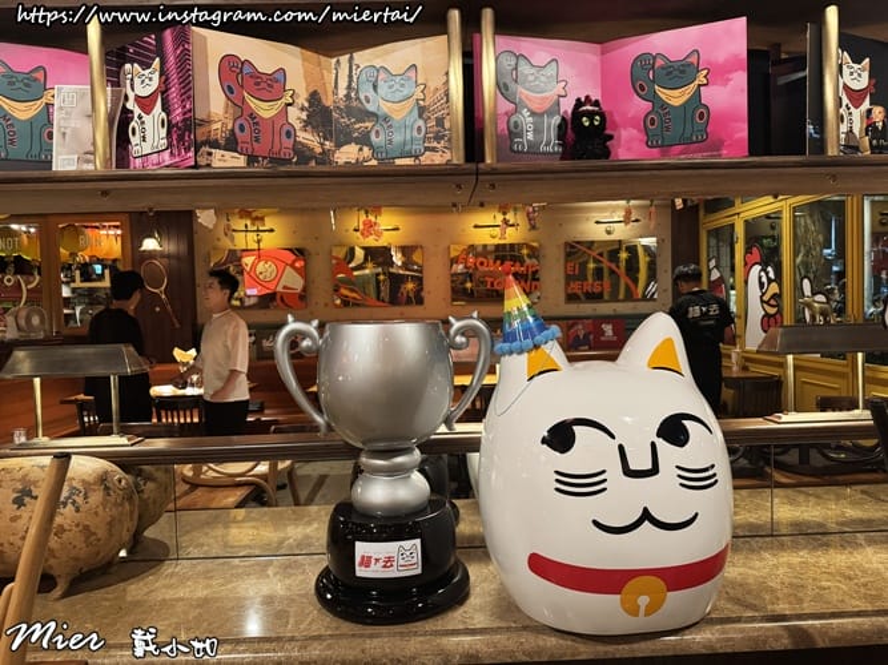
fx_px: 616
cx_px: 444
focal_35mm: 24
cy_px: 332
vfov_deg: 56.8
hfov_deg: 71.6
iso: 640
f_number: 1.78
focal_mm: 6.76
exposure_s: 1/60
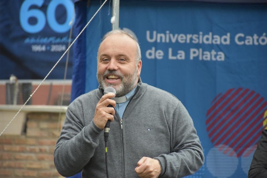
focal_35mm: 210
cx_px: 134
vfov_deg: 6.5
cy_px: 89
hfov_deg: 9.8
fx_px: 1558
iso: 2000
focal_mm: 140
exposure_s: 1/640
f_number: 6.3
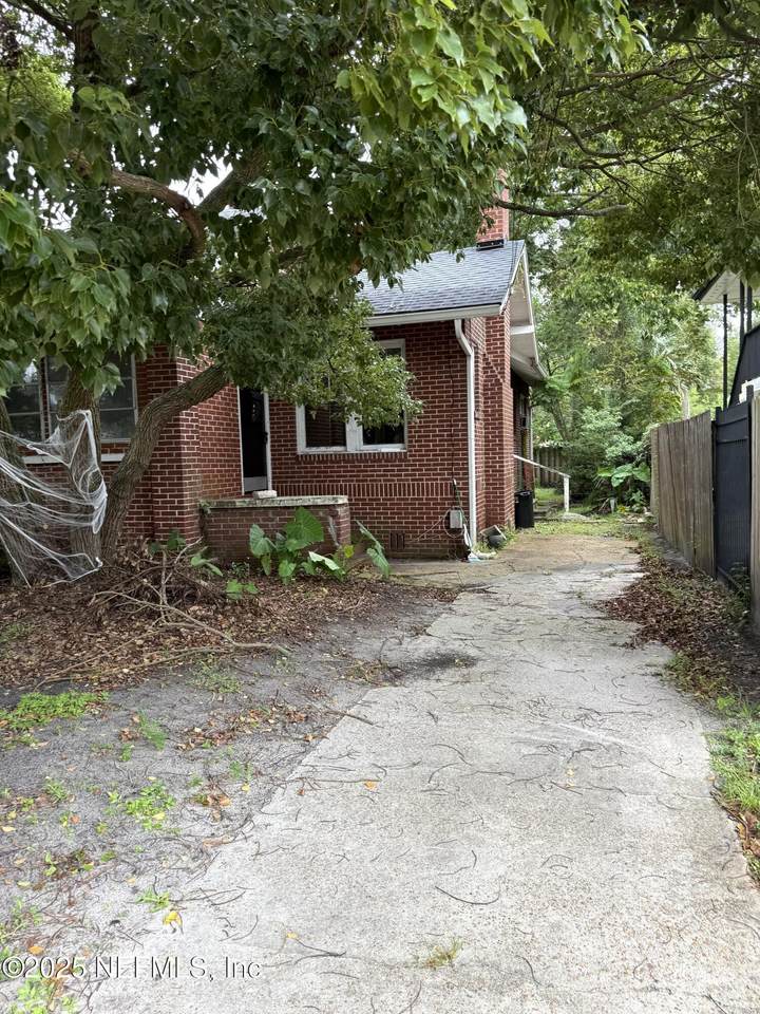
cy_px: 507
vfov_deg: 71.6
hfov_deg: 56.8
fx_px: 703
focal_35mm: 24
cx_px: 380
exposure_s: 1/333
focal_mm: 6.76
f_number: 1.78
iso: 80
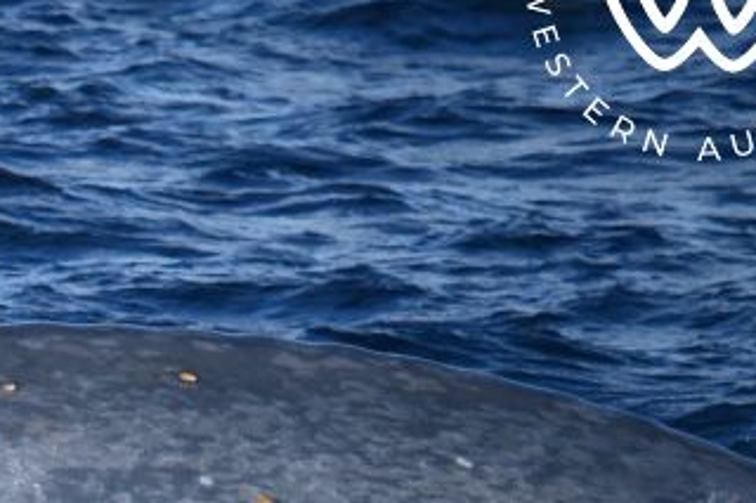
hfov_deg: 1.4
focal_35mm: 1502
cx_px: -64
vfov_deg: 0.9
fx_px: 31524
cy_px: 433
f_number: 6.3
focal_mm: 600
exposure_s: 1/8000
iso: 1800
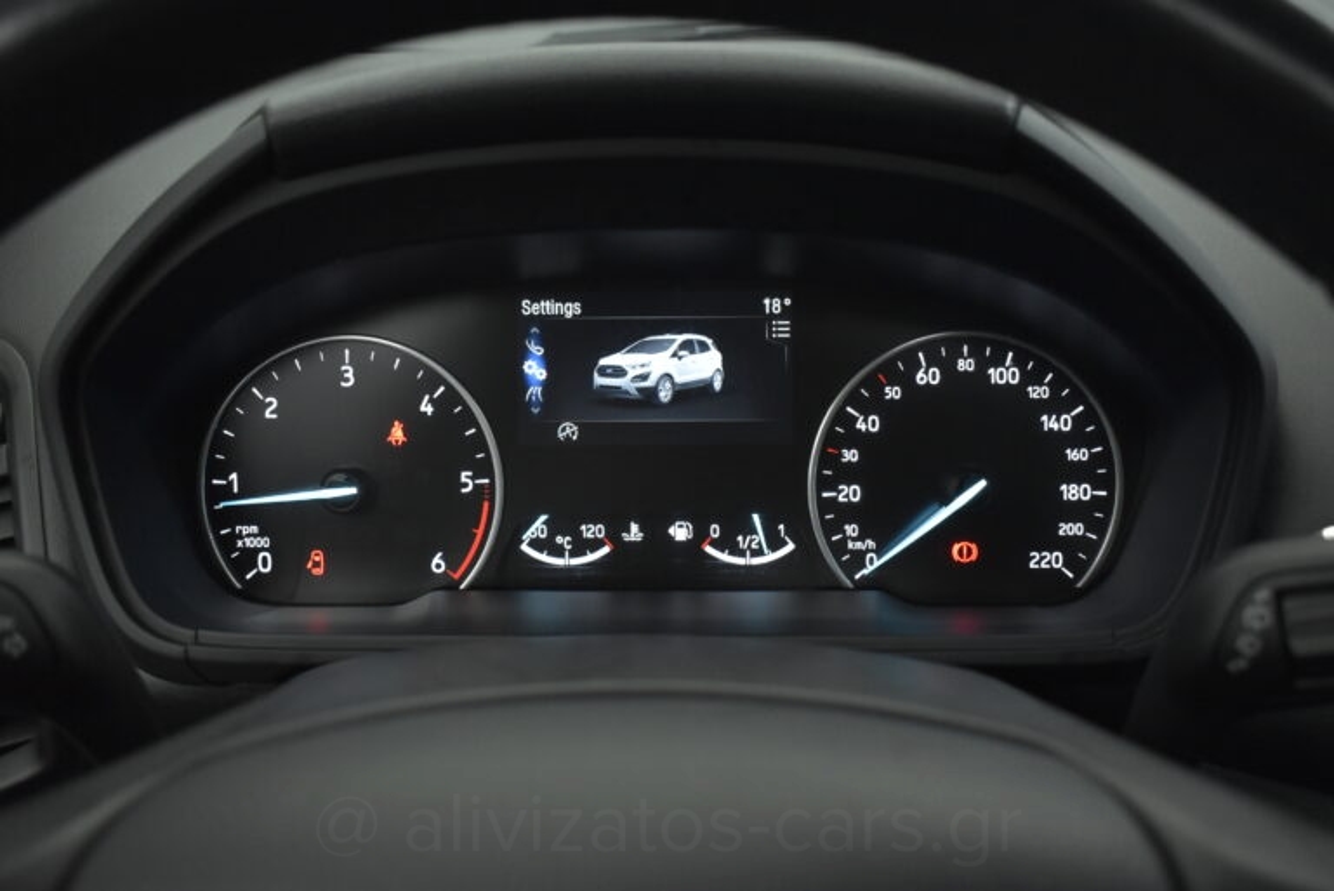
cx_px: 667
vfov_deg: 38.4
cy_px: 446
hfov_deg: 55.1
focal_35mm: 34
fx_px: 1279
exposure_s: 1/100
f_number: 3.8
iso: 1600
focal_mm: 23
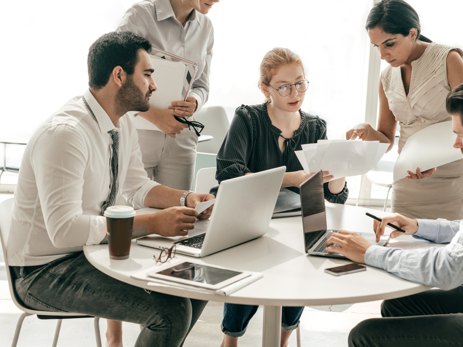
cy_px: 144
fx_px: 936
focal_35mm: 70
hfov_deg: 27.6
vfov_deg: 21.0
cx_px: 310
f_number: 3.5
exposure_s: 1/640
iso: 400
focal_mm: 50
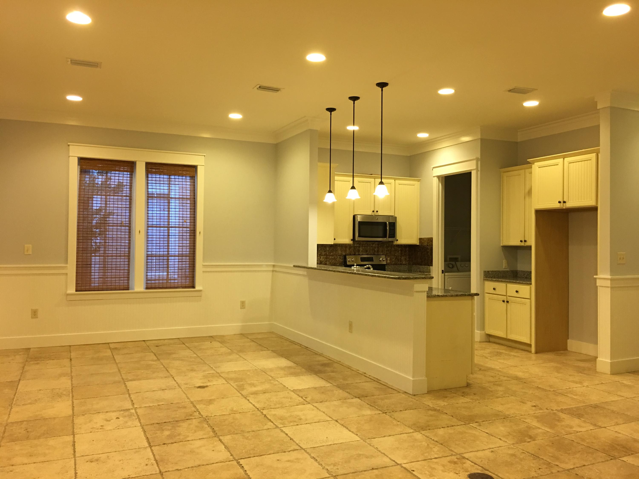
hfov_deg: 61.7
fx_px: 535
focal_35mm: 29
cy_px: 240
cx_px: 320
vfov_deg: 48.2
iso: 50
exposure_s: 1/15
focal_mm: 4.15
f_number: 2.2
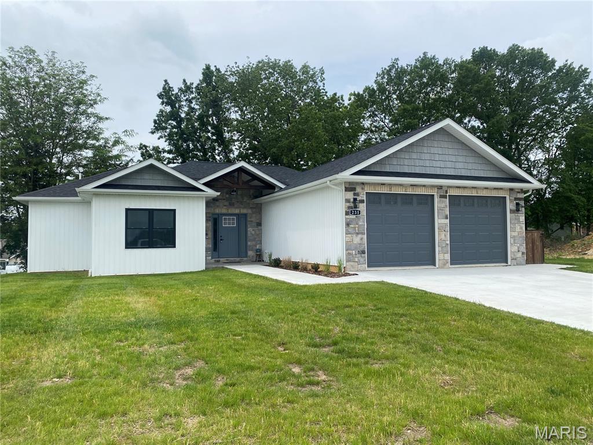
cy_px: 222
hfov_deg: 67.3
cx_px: 296
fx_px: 445
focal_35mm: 26
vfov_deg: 53.1
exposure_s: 1/2817
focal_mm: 4.25
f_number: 1.8
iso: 32
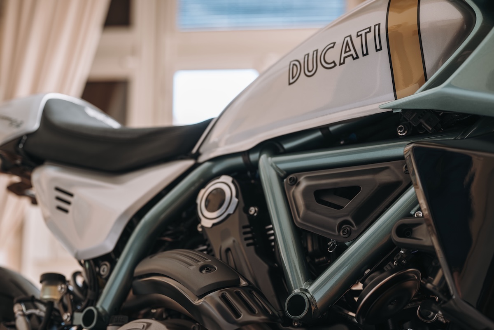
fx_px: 686
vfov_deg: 27.0
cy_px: 165
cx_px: 247
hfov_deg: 39.6
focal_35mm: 50
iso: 250
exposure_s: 1/100
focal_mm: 50
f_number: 3.2
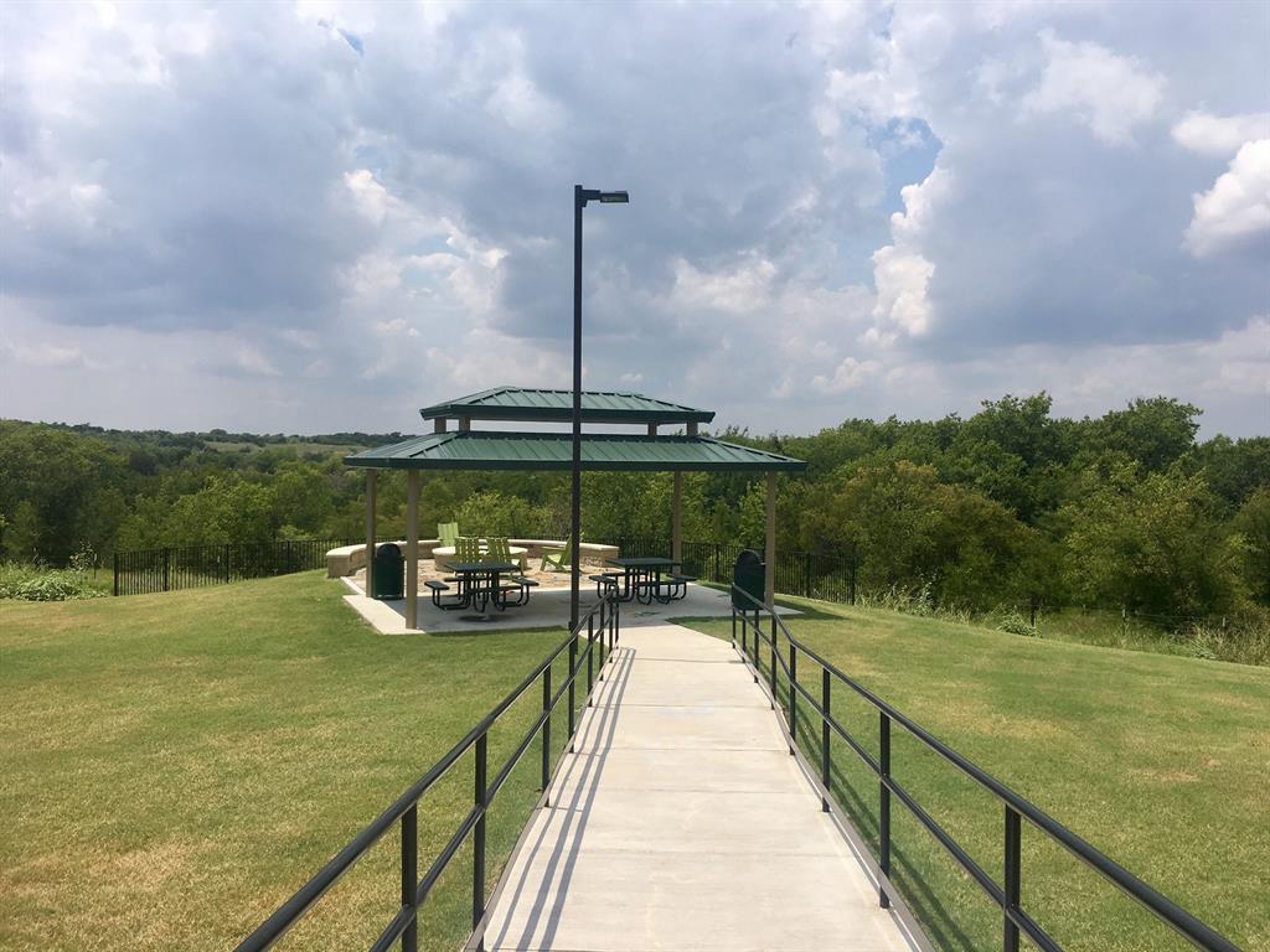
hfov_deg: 61.7
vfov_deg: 48.2
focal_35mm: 29
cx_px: 635
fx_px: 1064
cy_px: 476
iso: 25
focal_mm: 4.15
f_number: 2.2
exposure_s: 1/2959
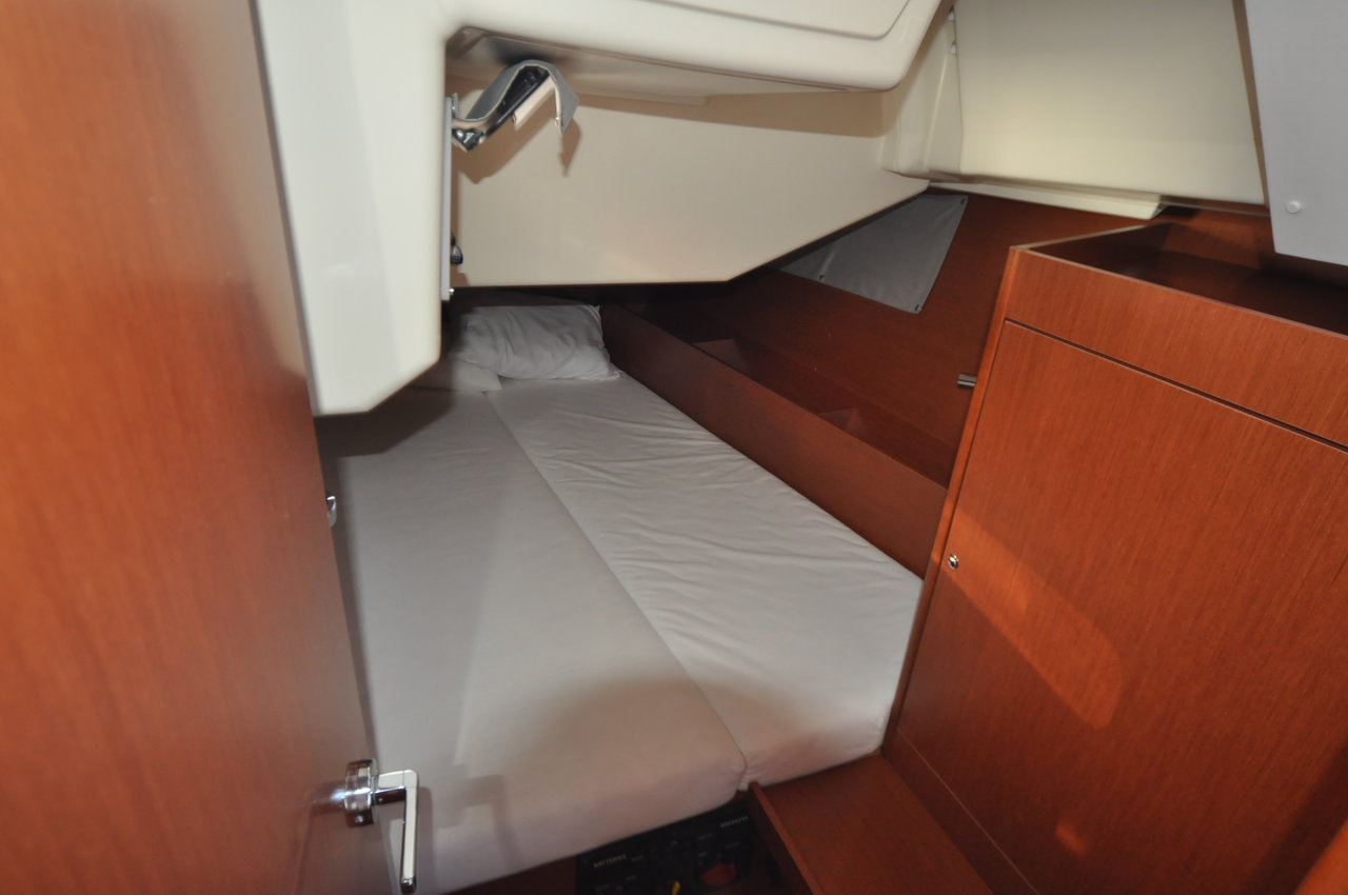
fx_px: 673
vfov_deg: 67.2
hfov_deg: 90.1
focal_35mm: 18
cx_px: 674
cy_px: 448
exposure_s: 1/60
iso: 800
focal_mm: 12
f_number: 4.5
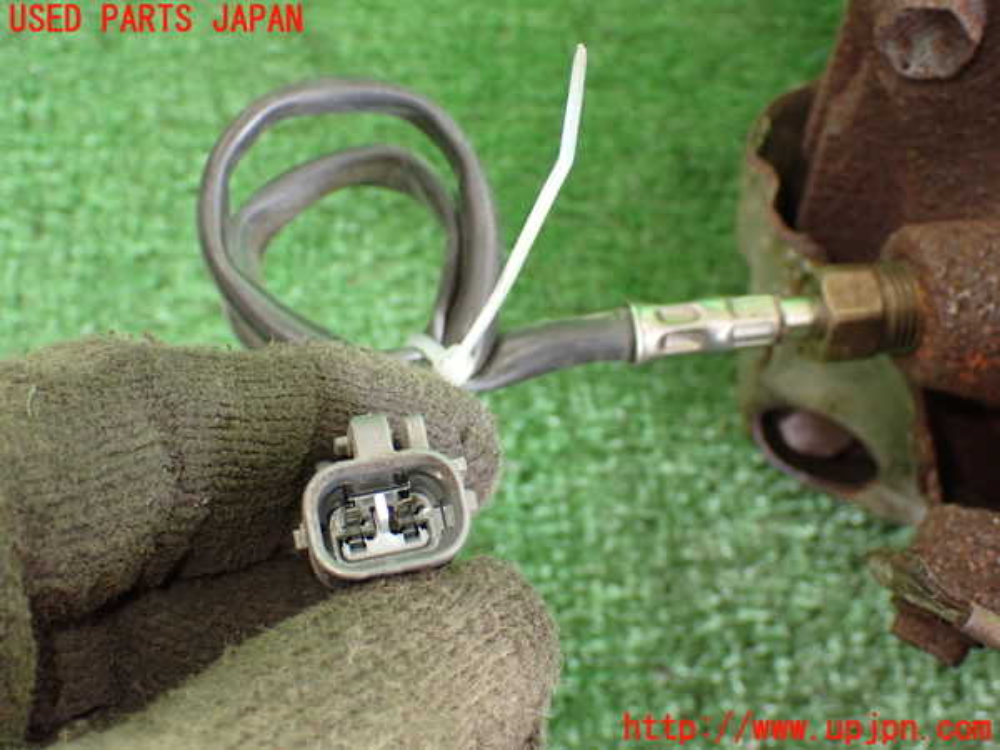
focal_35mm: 54
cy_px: 375
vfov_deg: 27.0
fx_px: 1560
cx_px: 500
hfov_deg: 35.5
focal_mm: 9.65
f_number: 3.3
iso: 800
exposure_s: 1/60
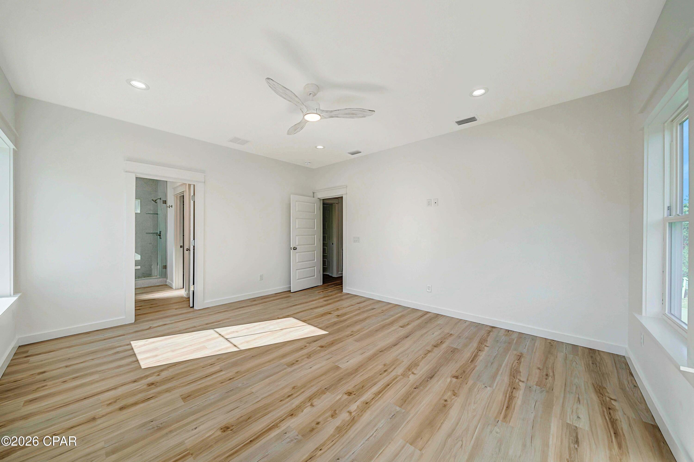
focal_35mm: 12
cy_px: 231
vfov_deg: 90.0
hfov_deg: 112.6
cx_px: 347
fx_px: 231
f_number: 5.6
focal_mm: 12
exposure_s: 1/125
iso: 100
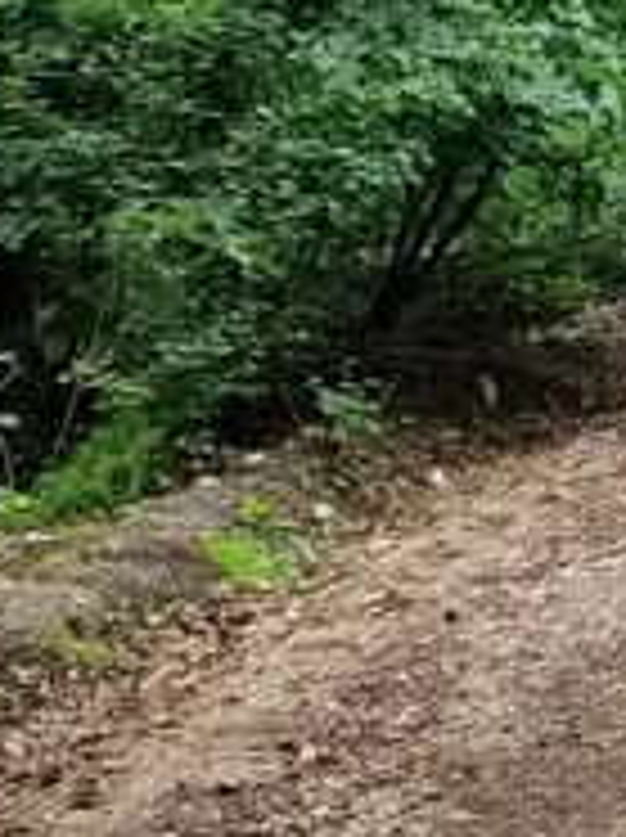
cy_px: -180
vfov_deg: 11.7
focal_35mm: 165
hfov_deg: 8.7
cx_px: 959
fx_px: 3988
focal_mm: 6.4
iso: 80
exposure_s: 1/182
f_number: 1.8
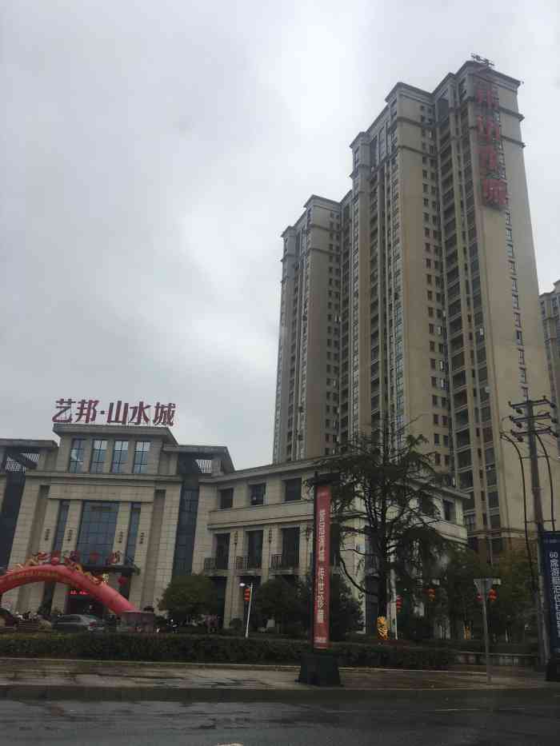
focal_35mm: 29
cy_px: 373
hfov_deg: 48.2
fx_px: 625
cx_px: 280
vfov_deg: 61.7
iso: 25
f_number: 2.2
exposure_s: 1/349
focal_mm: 4.15
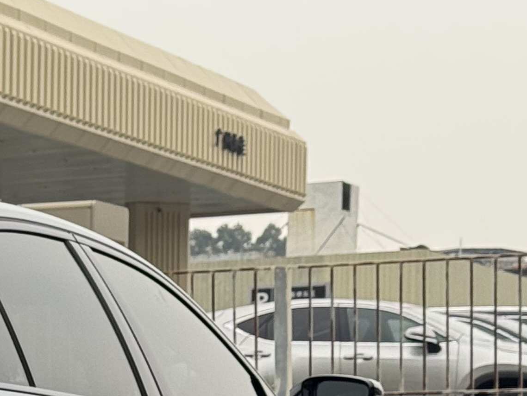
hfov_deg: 11.1
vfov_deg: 8.6
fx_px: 2589
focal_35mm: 170
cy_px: 564
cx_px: -326
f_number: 1.78
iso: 64
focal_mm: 6.76
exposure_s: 1/700
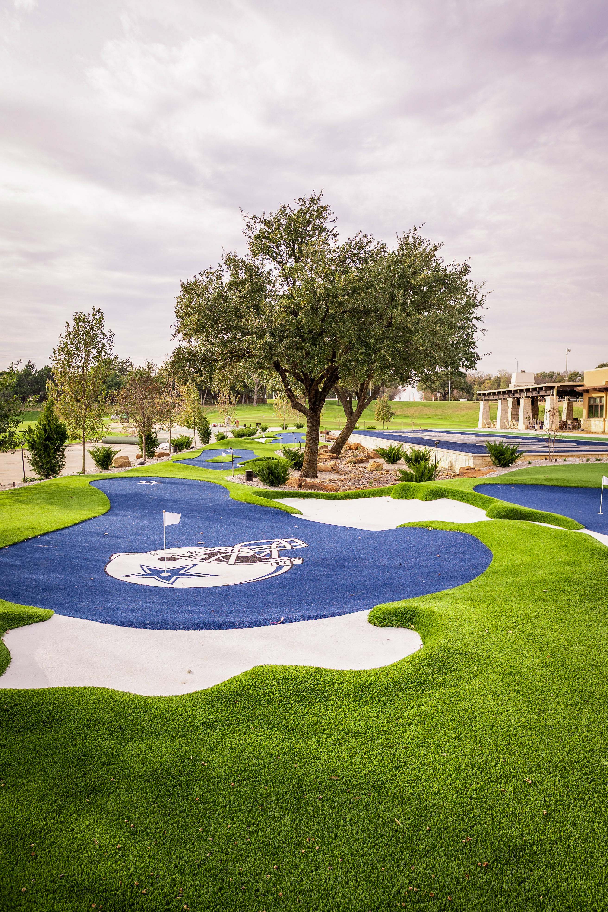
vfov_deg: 73.7
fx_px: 608
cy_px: 456
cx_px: 304
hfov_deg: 53.1
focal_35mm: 24
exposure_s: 1/800
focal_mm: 16
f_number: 2.8
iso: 100
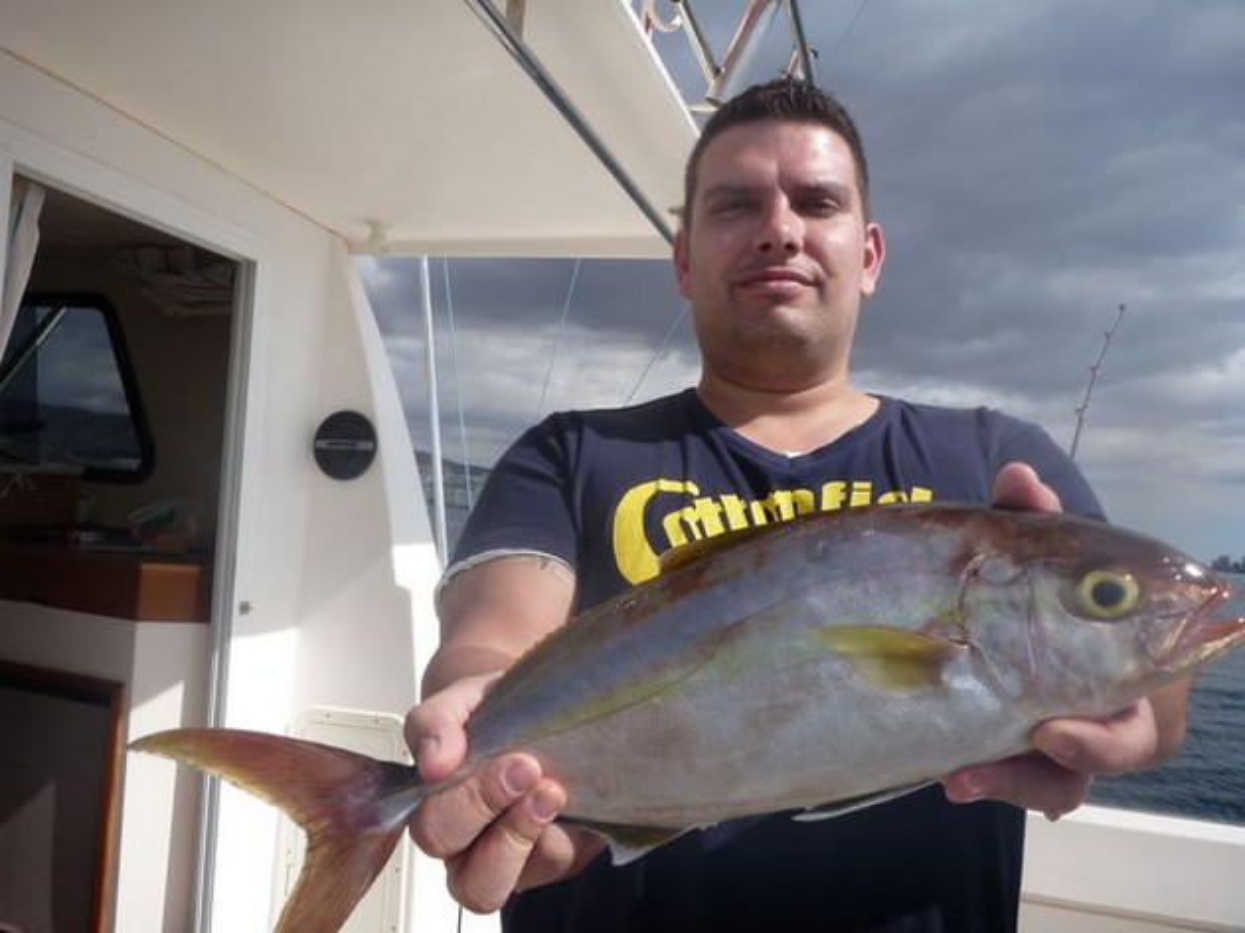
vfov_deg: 49.7
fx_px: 1007
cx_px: 622
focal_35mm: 28
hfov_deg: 63.5
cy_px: 466
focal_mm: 4.9
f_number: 3.3
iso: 100
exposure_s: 1/1300
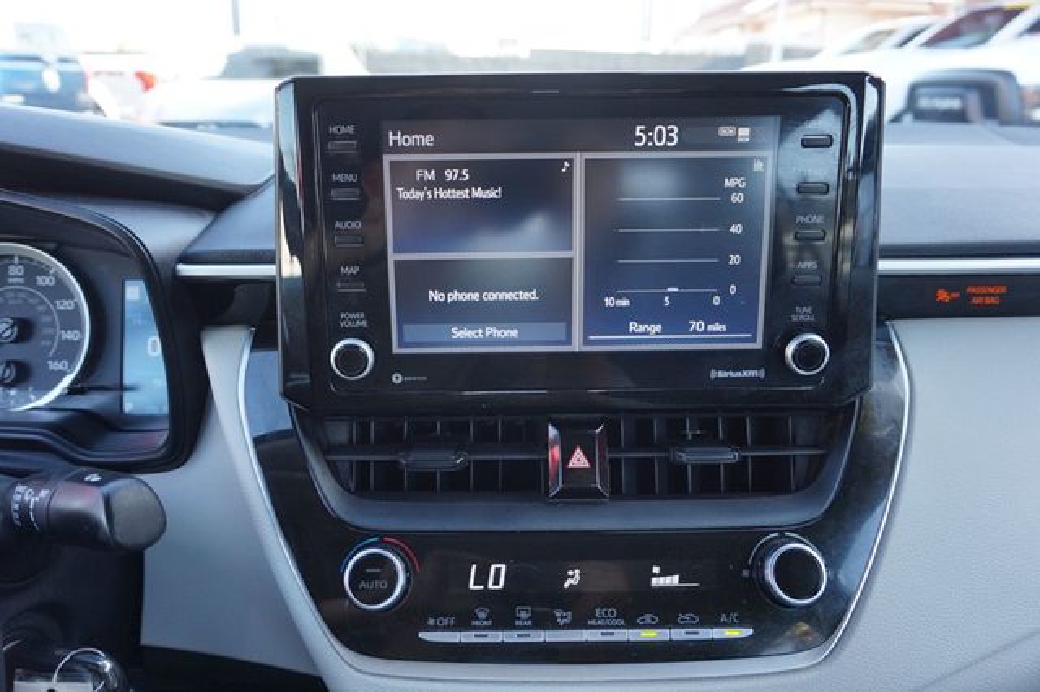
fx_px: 693
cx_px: 520
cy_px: 346
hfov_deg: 73.8
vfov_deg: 53.1
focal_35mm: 24
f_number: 4
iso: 250
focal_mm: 16
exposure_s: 1/60
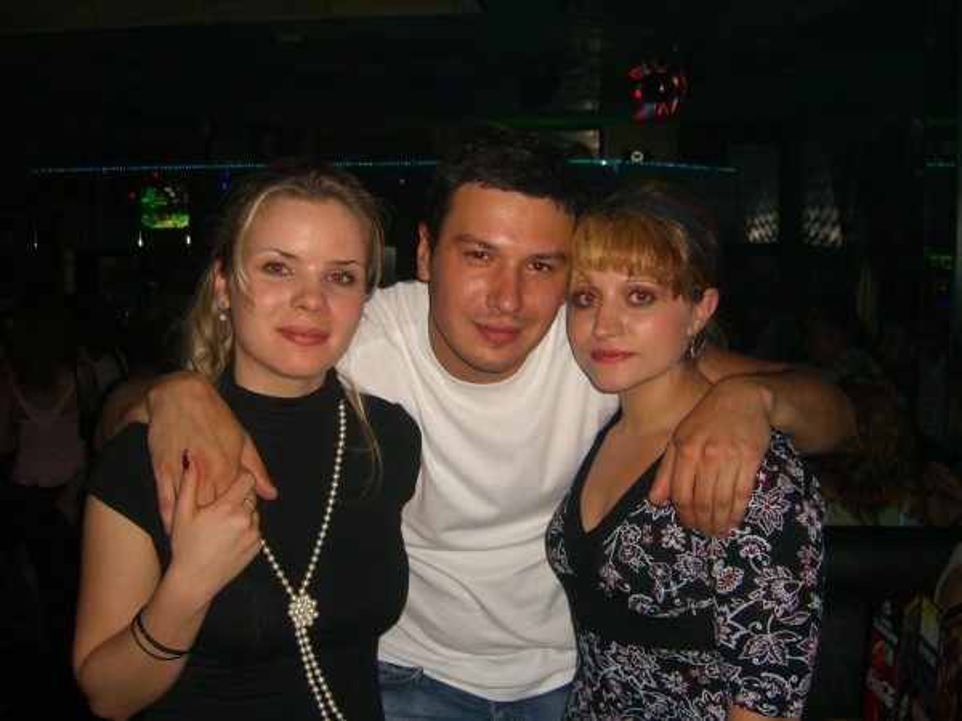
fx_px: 1056
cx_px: 481
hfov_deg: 49.0
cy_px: 360
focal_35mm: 38
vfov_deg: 37.7
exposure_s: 1/60
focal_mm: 7.9
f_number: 2.8
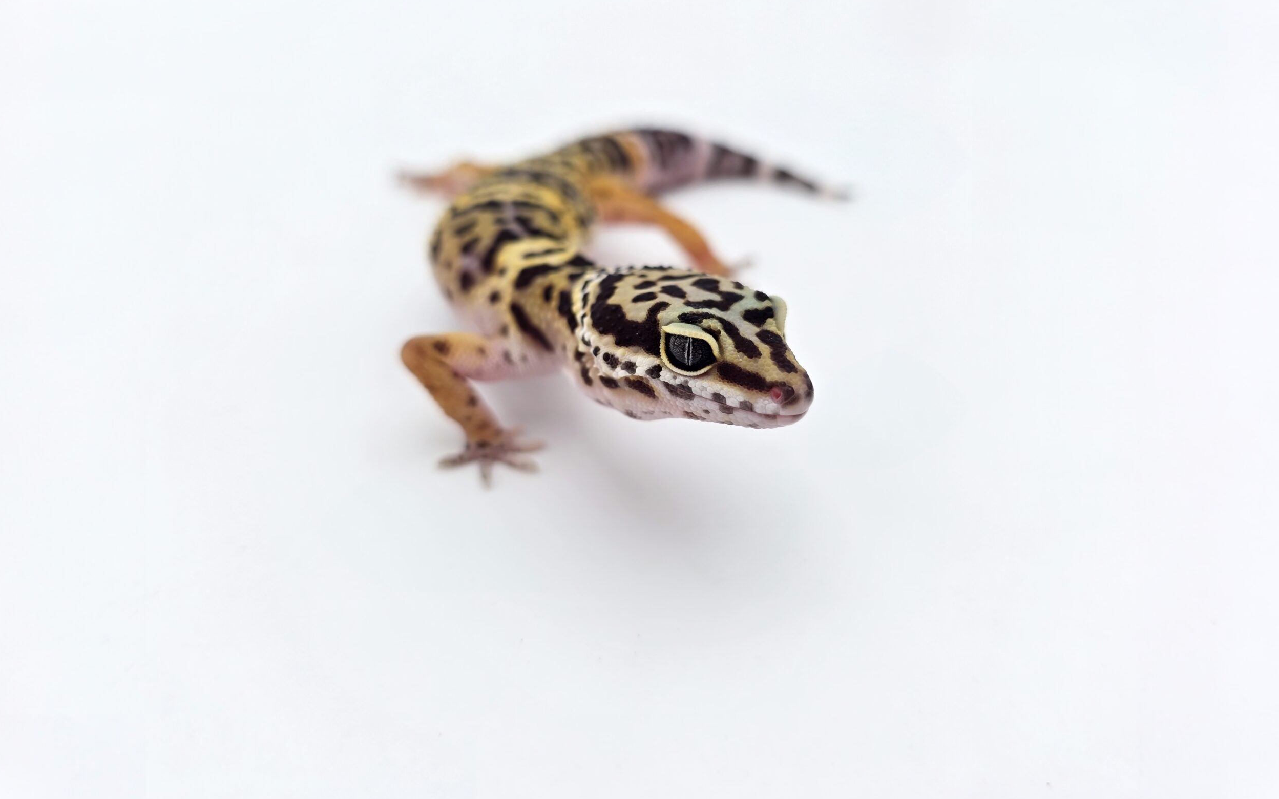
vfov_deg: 49.1
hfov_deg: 72.6
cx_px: 636
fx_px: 871
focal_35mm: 25
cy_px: 346
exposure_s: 1/359
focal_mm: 6.3
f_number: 1.7
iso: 25
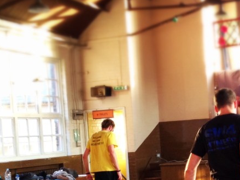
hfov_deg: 24.3
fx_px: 534
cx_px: 234
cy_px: 142
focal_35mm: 77
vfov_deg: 19.0
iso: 125
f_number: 2.4
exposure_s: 1/20
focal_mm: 4.12
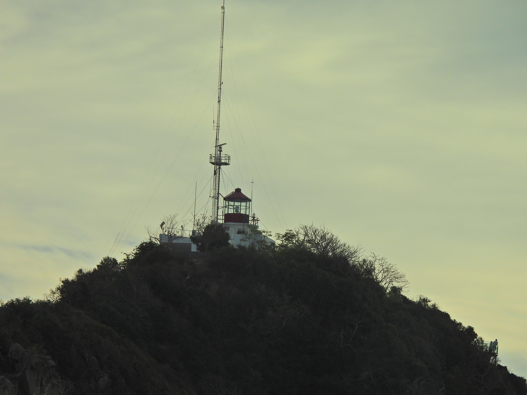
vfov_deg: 2.5
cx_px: 264
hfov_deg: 3.3
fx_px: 9135
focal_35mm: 600
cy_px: 198
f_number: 5
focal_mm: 107
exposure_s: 1/250
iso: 140
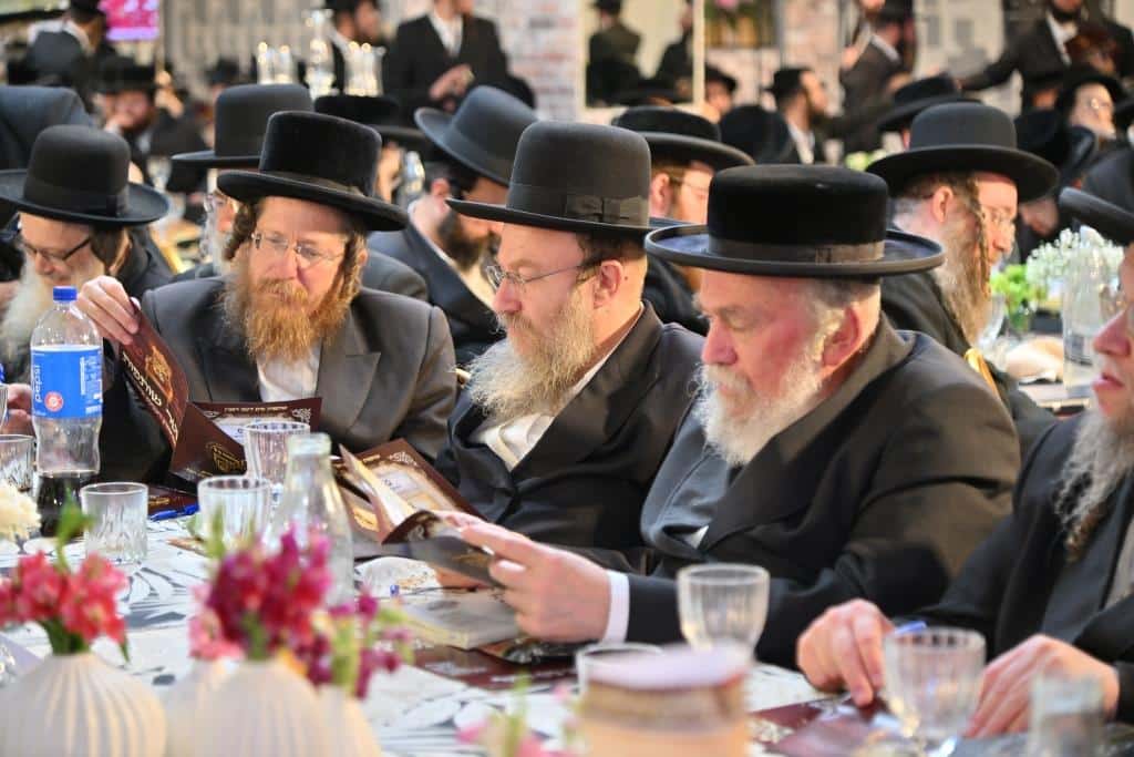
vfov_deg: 14.4
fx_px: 2993
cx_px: 567
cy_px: 378
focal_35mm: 95
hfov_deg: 21.5
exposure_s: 1/160
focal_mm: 95
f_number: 4
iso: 640
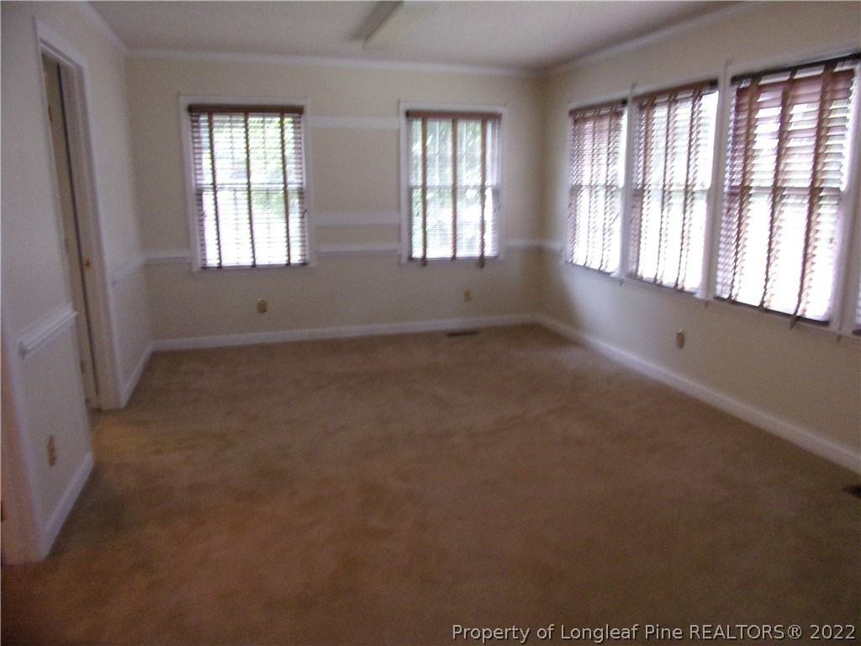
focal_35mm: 24
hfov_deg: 71.6
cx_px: 430
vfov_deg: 56.8
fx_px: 597
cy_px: 323
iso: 324
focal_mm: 4.3
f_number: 3.3
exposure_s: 1/17
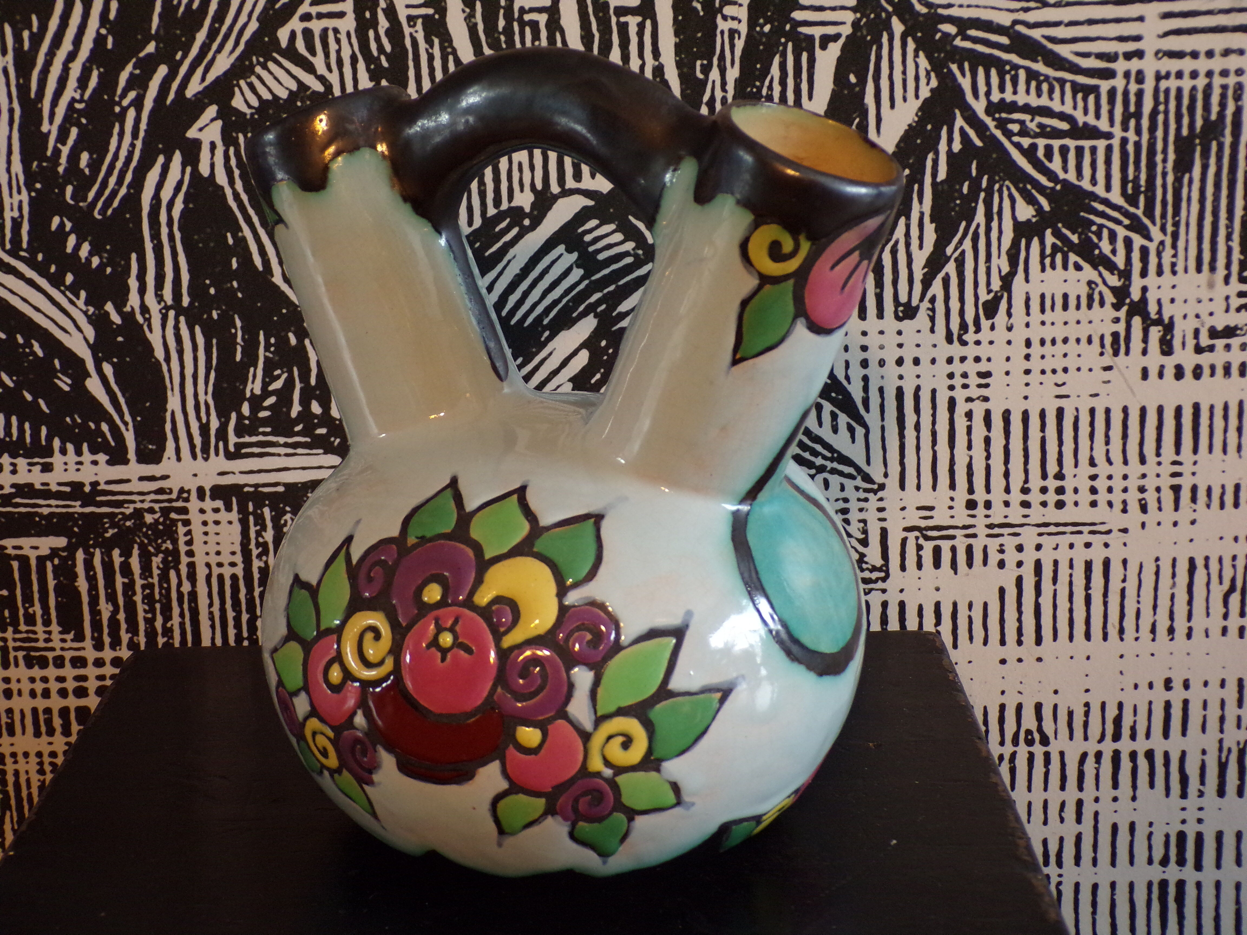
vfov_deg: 29.7
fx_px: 1765
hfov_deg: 38.9
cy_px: 468
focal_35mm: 49
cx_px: 624
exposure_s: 1/26
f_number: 3.5
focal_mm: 8.7
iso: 200
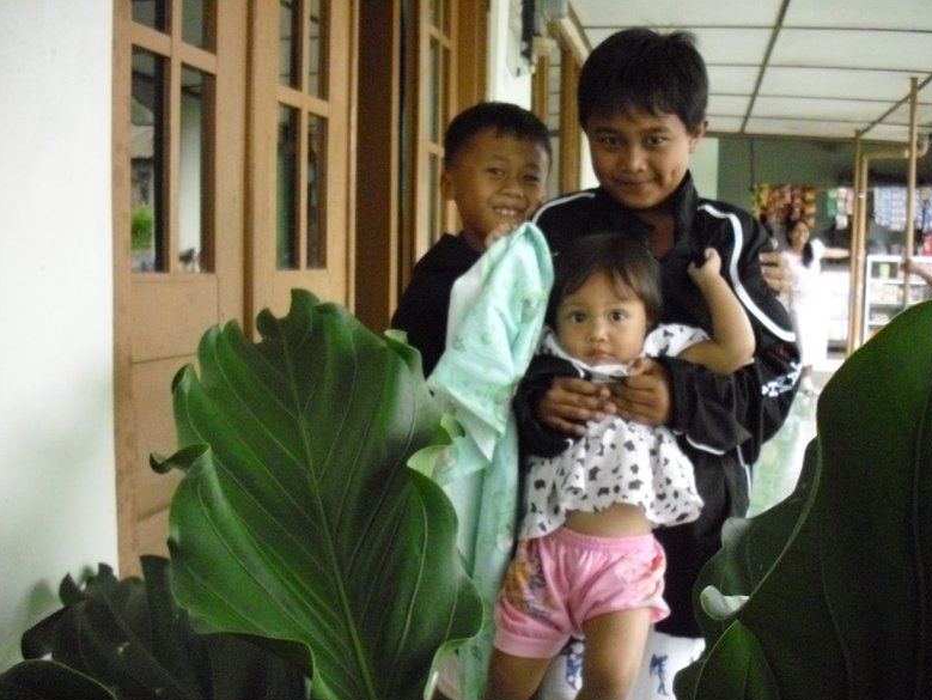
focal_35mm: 39
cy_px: 358
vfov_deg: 36.8
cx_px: 476
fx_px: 1051
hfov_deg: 47.8
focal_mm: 6.2
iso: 800
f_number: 2.8
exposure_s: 1/100
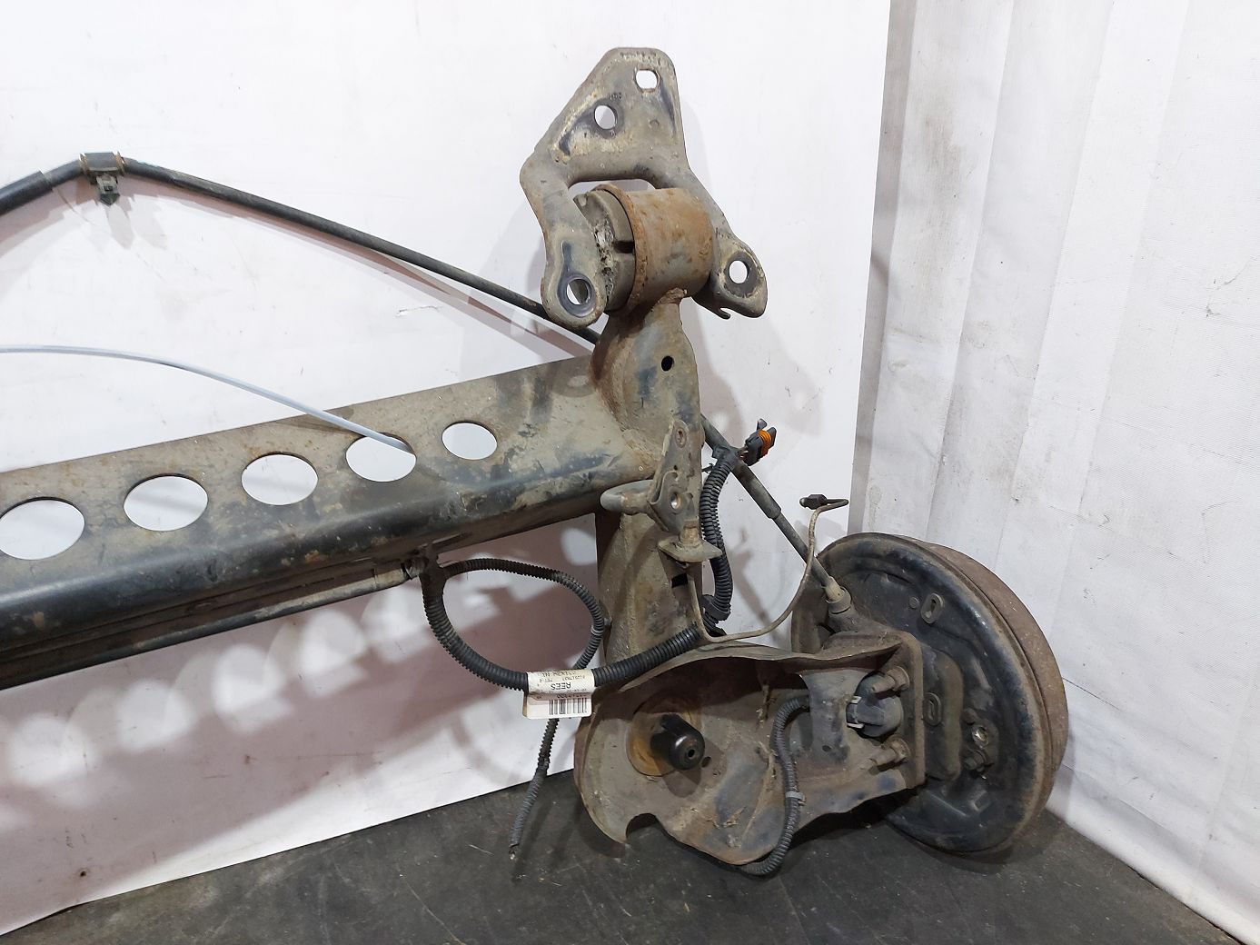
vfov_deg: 56.8
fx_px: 874
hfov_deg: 71.6
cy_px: 472
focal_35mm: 24
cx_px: 630
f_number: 1.8
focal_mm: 5.23
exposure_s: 1/50
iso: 250
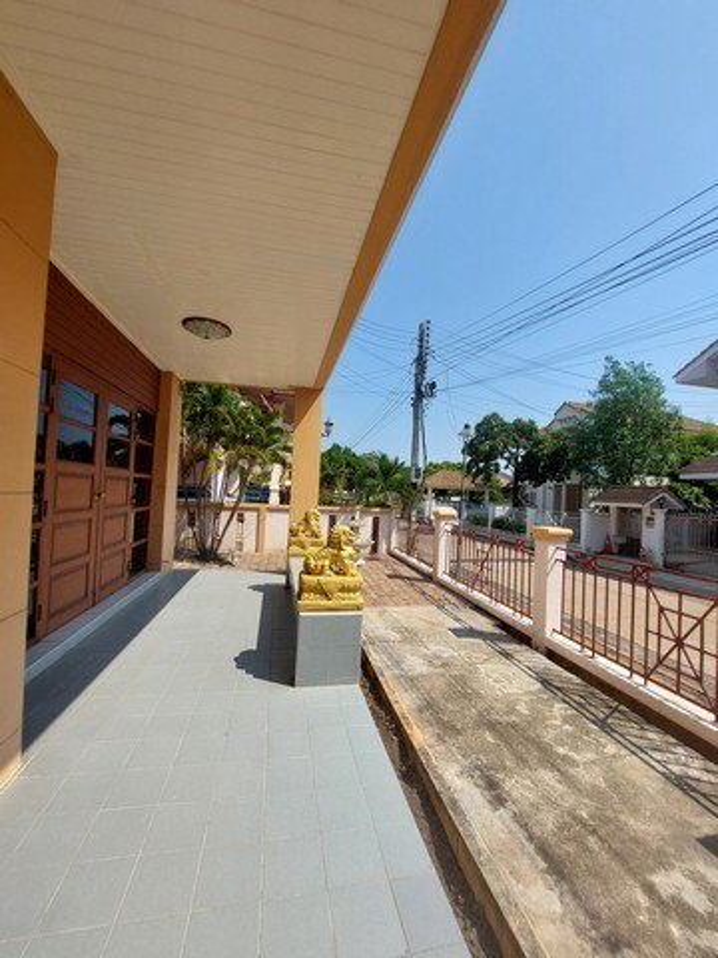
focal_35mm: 13
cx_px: 359
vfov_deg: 106.2
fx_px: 360
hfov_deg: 89.9
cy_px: 479
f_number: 2.2
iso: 50
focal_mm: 1.74
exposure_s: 1/2082
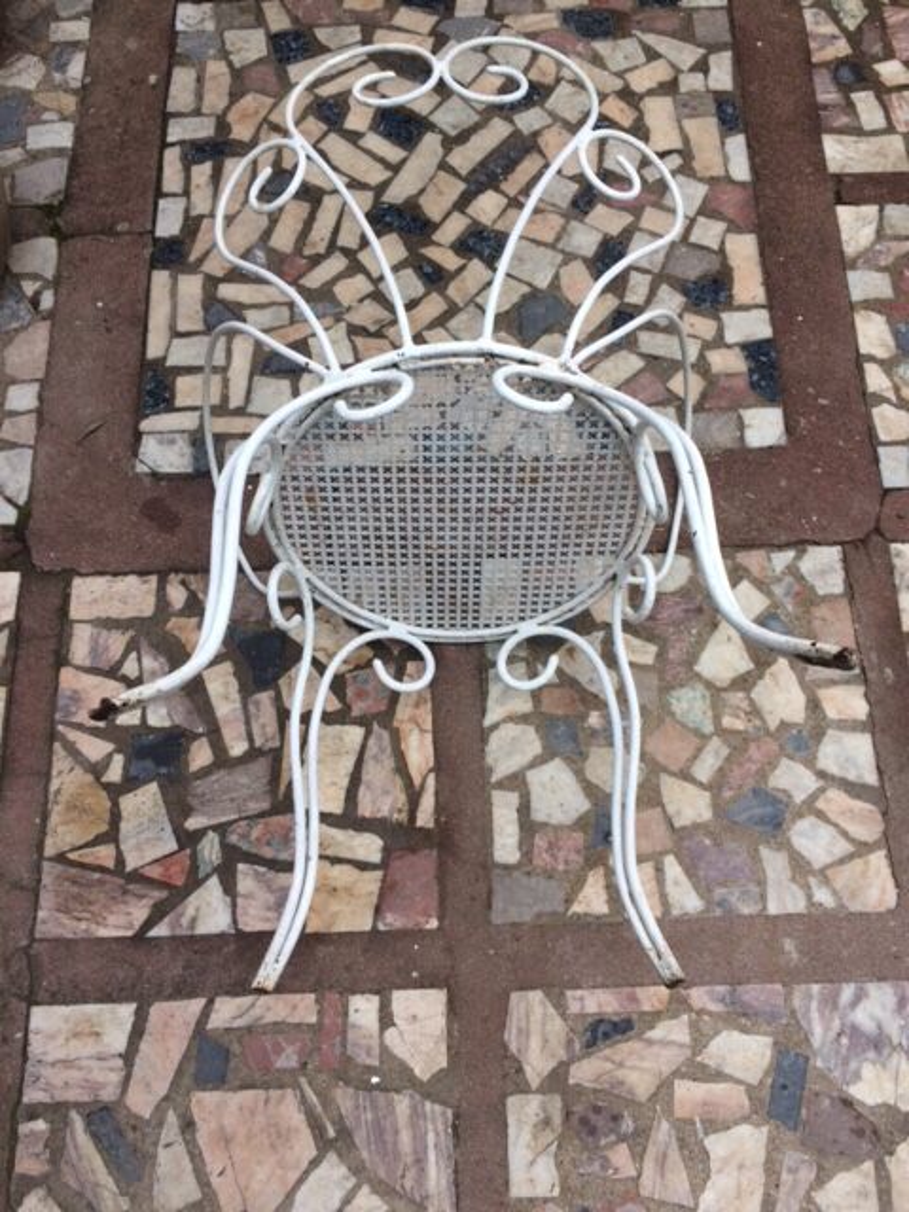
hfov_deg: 48.2
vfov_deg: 61.7
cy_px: 606
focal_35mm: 29
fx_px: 1015
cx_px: 454
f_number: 2.2
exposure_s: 1/122
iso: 32
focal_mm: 4.15
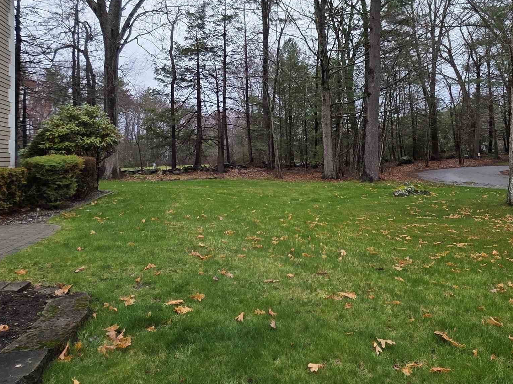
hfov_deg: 66.4
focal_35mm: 26
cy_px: 151
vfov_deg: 52.6
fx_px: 385
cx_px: 316
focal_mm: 2.2
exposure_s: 1/289
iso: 40
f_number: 1.9
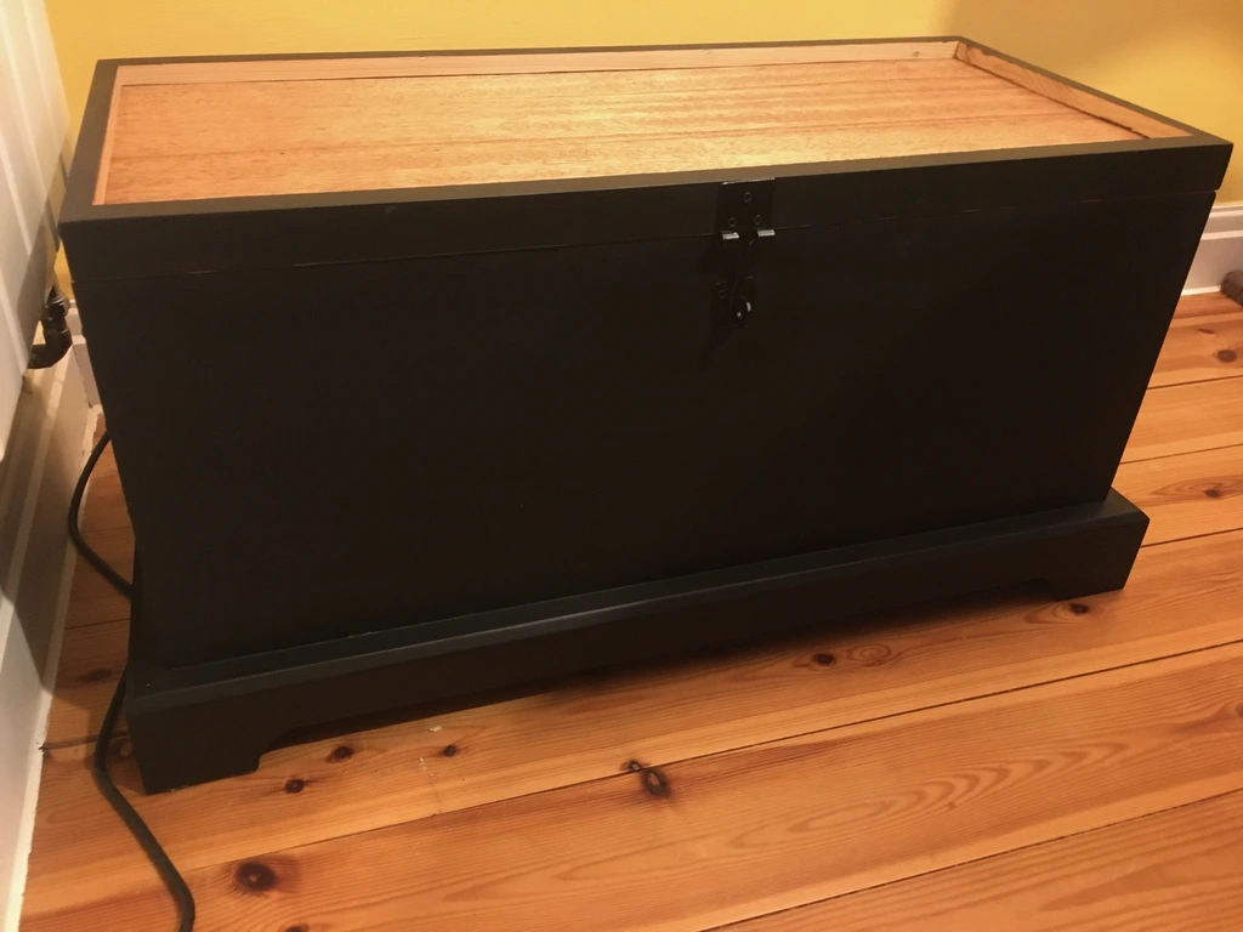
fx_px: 1041
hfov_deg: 61.7
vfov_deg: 48.2
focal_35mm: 29
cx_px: 622
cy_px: 466
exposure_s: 1/17
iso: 500
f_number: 2.2
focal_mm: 4.15
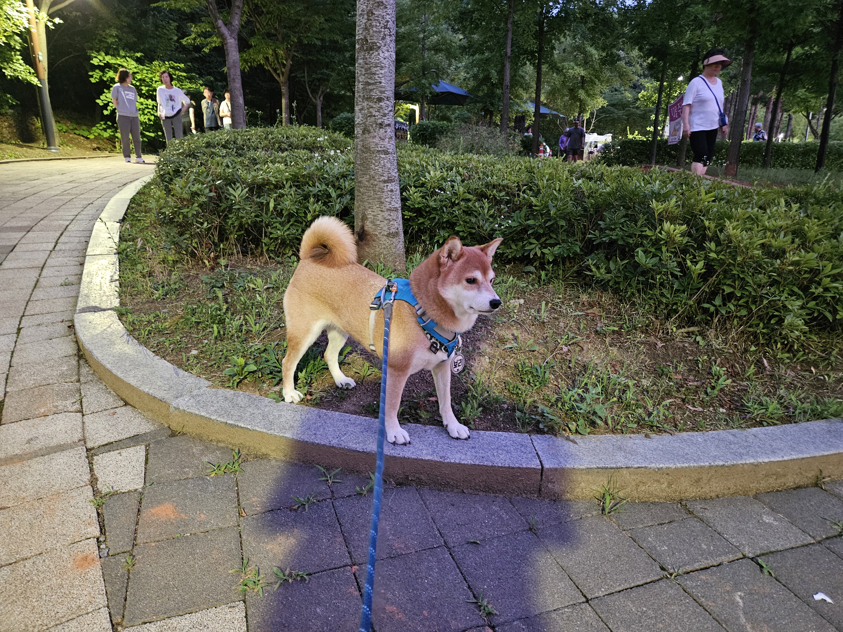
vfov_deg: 58.9
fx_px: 560
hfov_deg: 73.9
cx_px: 422
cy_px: 316
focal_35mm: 23
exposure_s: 1/24
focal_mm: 5.4
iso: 1000
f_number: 1.8
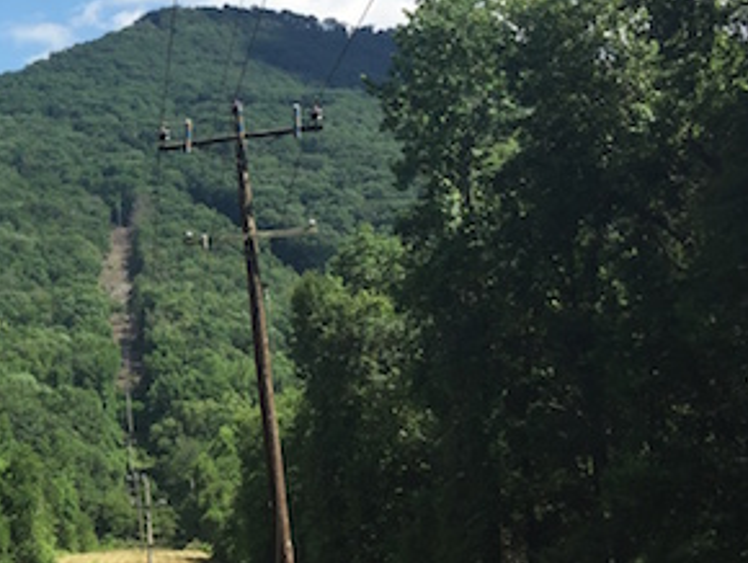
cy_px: 230
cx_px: -134
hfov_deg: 24.6
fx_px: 1557
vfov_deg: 20.4
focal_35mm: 72
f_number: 2.2
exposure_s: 1/1799
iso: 32
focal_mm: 4.15
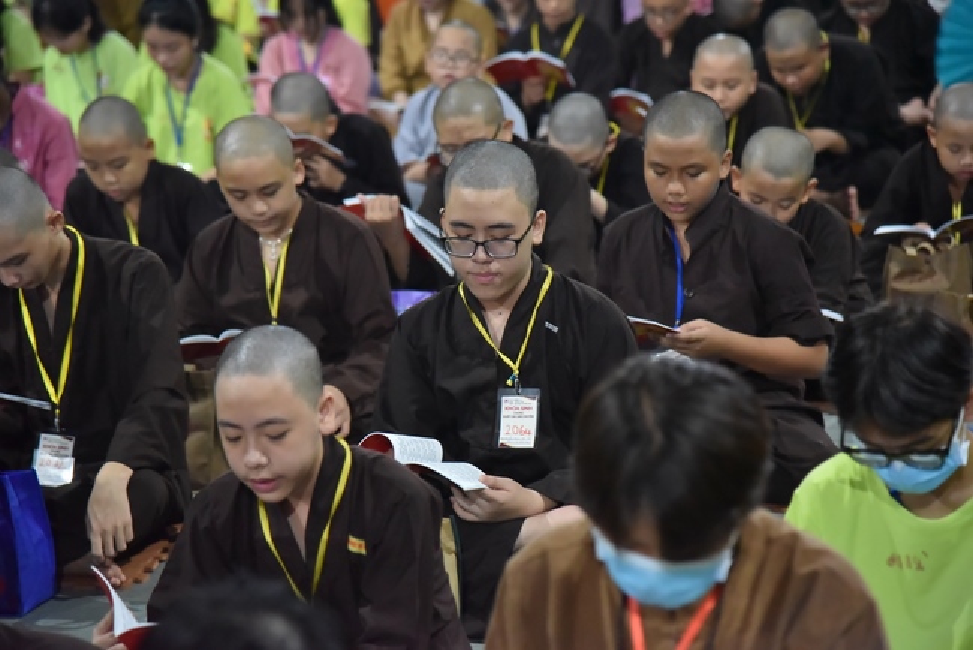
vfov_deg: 11.4
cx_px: 486
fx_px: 3245
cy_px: 325
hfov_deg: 17.1
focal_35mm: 120
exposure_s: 1/125
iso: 6400
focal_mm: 120
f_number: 4
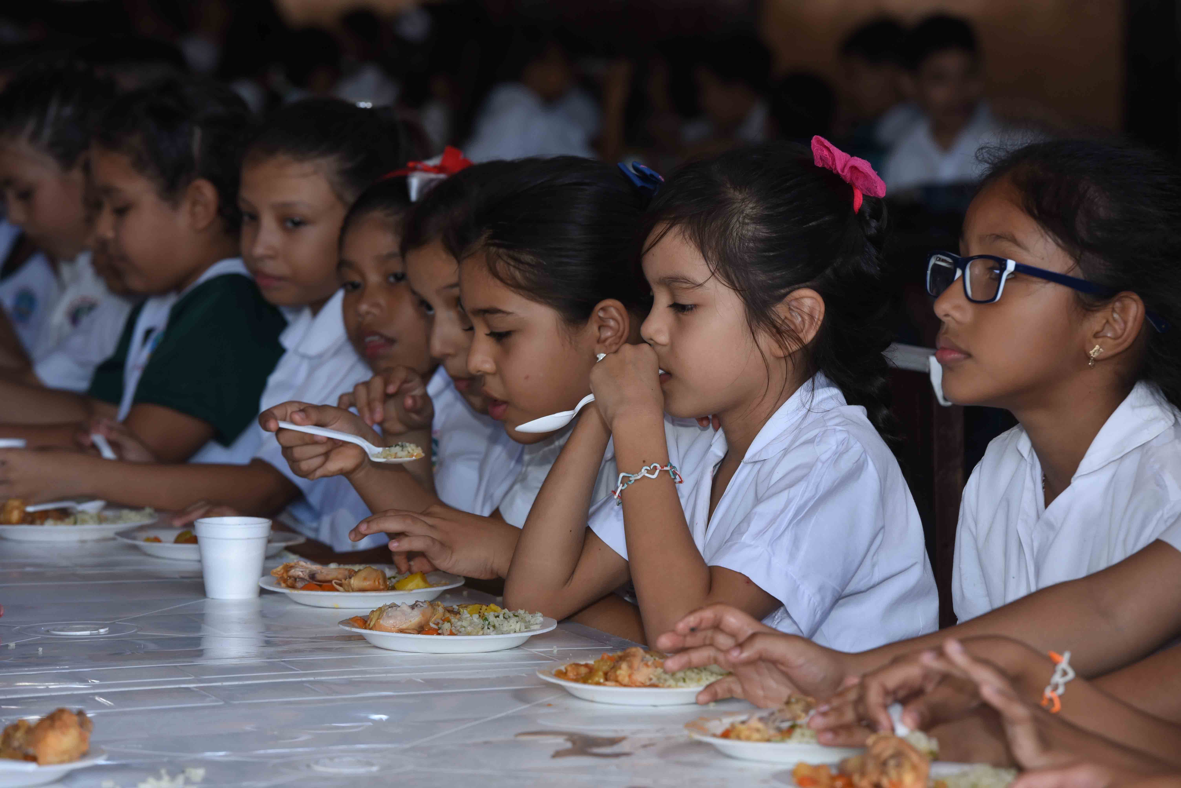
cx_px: 590
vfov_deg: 8.1
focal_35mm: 170
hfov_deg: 12.1
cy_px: 394
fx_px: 5579
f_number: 8
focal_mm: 170
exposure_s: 1/200
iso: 800
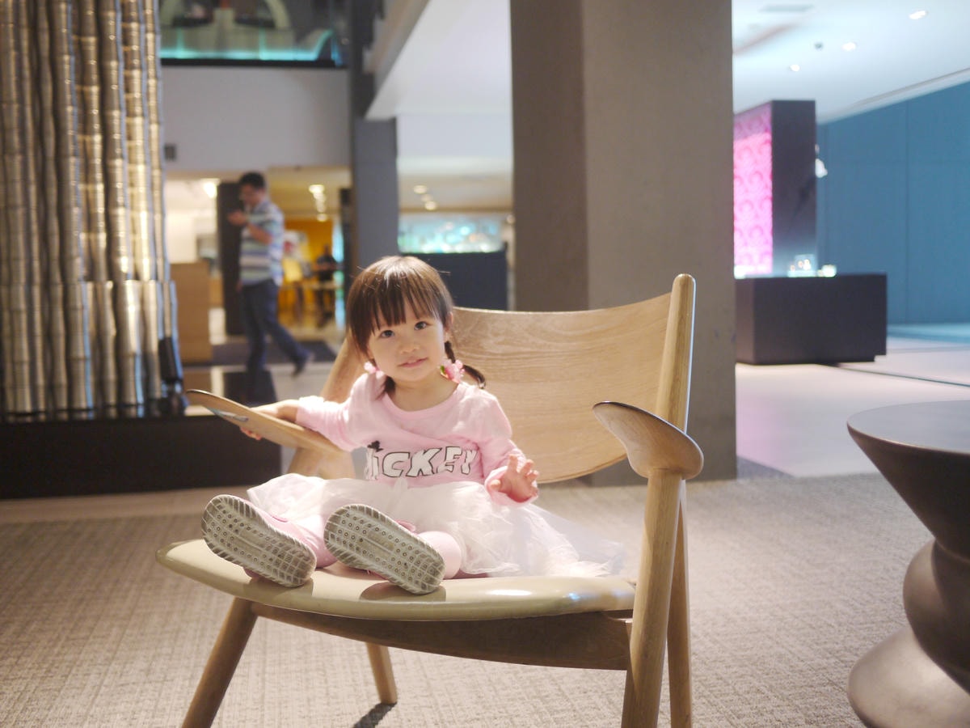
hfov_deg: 46.8
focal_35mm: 40
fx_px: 1121
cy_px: 364
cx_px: 485
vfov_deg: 36.0
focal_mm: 20
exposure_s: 1/60
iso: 250
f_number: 1.7
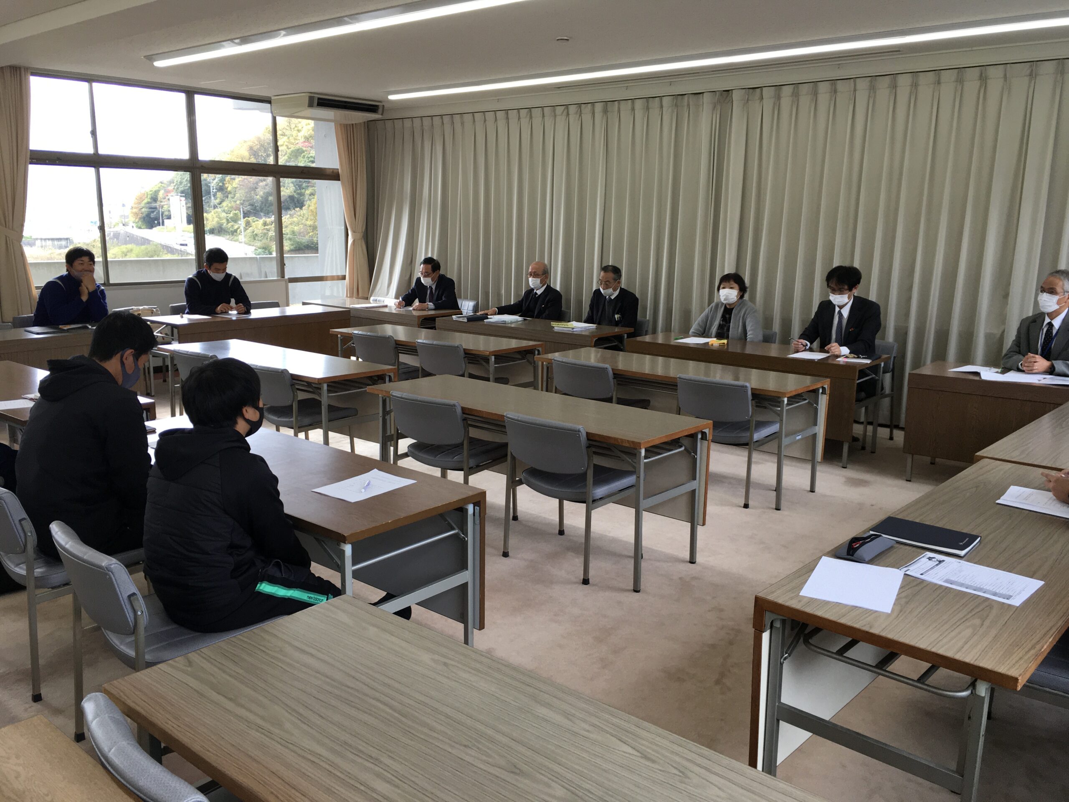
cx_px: 534
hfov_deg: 61.7
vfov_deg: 48.2
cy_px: 401
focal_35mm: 29
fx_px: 896
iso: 40
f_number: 2.2
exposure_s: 1/120
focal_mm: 4.15
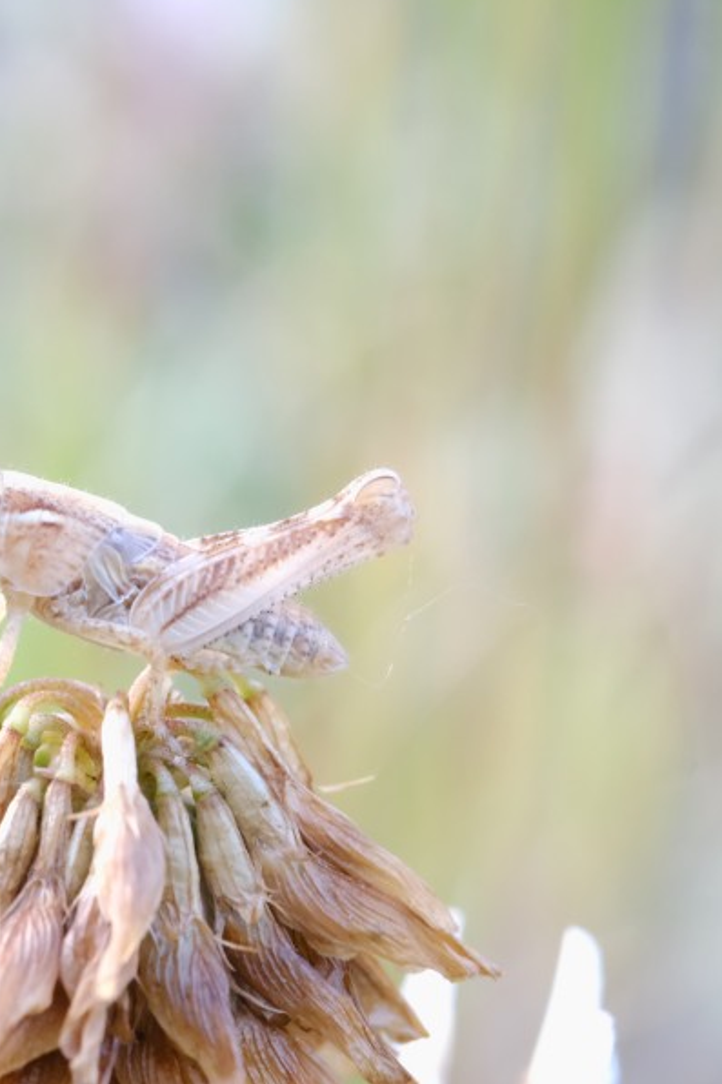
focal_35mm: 136
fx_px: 4093
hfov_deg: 10.0
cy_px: 540
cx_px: 62
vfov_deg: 15.1
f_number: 8
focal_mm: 60
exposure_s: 1/125
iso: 6400
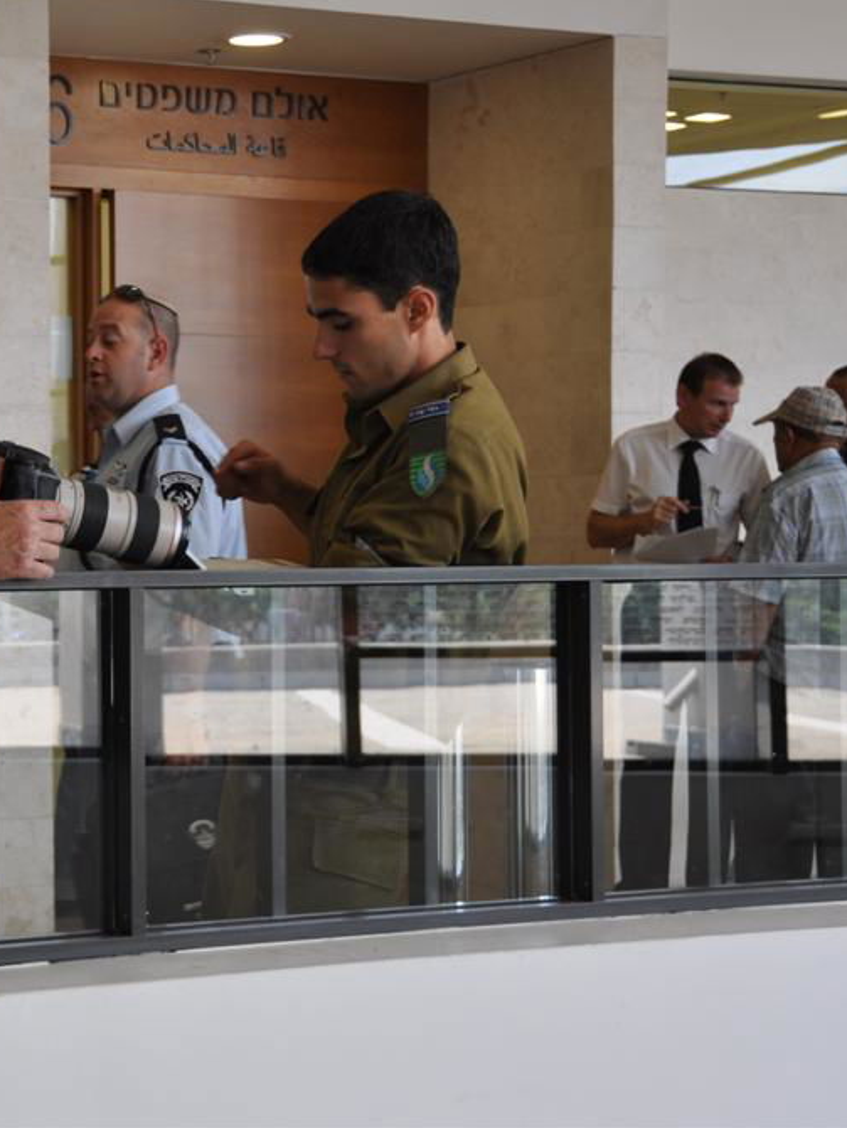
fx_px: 2869
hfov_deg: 16.6
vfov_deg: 22.2
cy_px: 557
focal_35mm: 88
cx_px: 113
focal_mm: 40
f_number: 4.5
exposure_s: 1/80
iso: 400
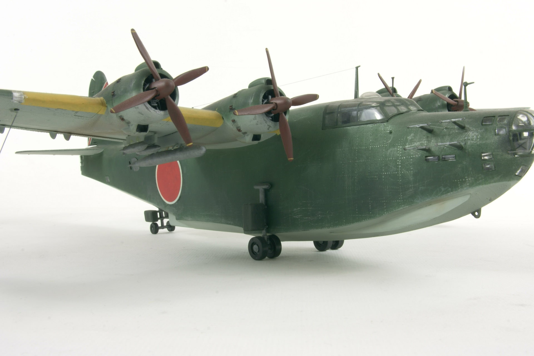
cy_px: 178
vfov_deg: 31.9
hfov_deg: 46.4
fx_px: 623
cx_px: 267
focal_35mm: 42
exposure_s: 2
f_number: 29
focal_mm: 28
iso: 80
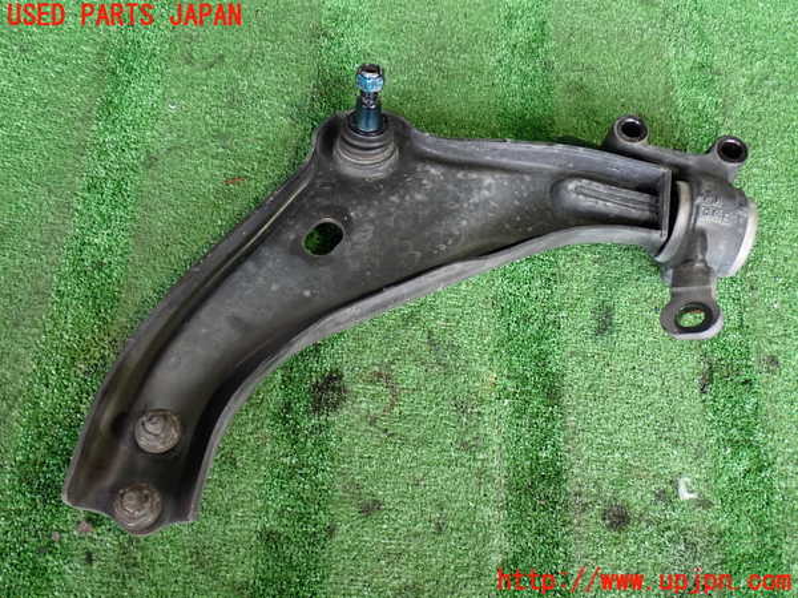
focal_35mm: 36
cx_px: 399
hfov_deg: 51.4
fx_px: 830
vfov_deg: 39.7
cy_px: 299
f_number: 2.5
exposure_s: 1/40
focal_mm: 6.37
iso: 250
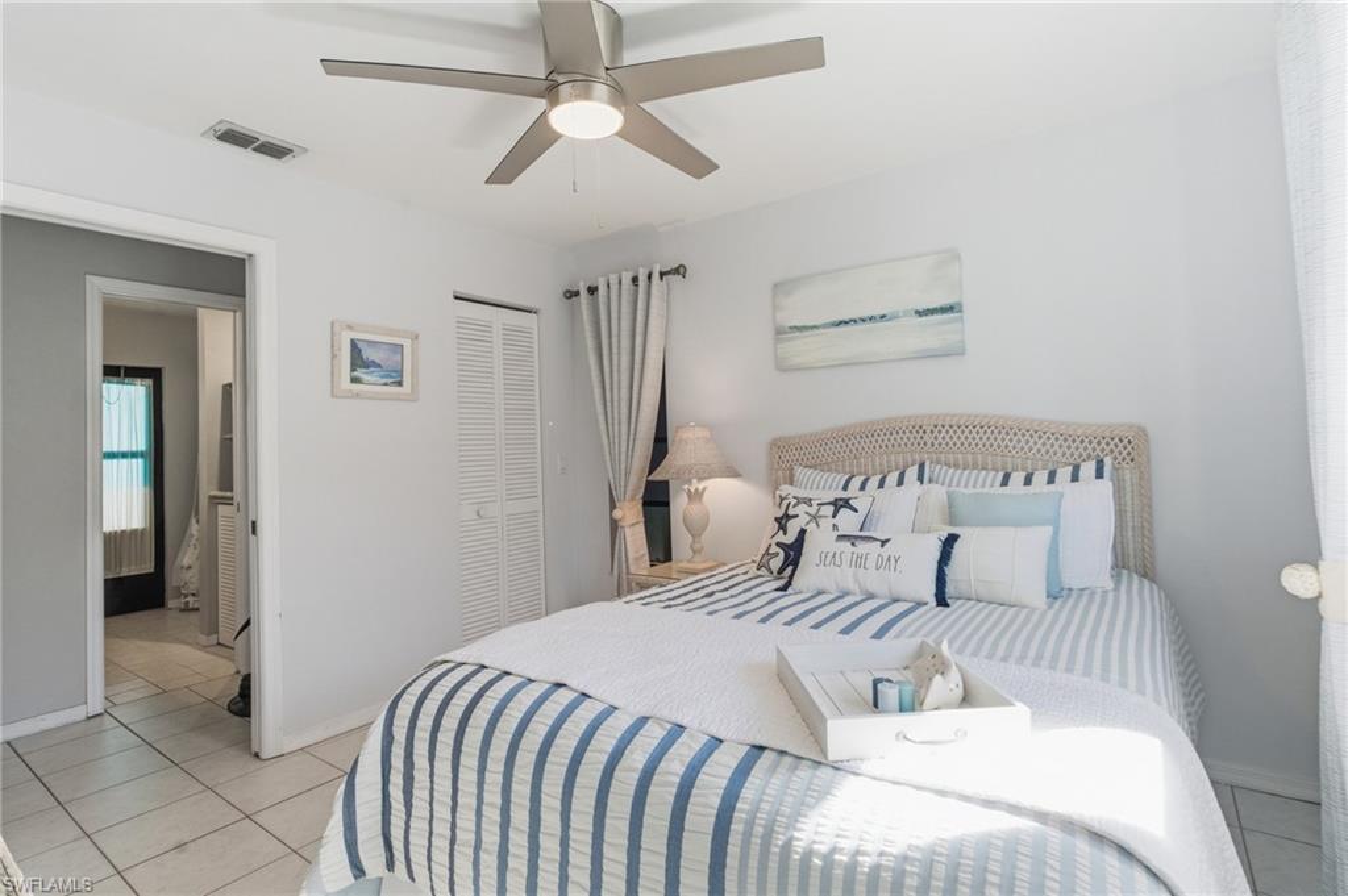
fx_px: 599
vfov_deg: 73.7
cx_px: 674
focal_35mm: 16
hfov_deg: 96.8
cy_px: 448
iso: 400
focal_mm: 16
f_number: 9
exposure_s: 1/250
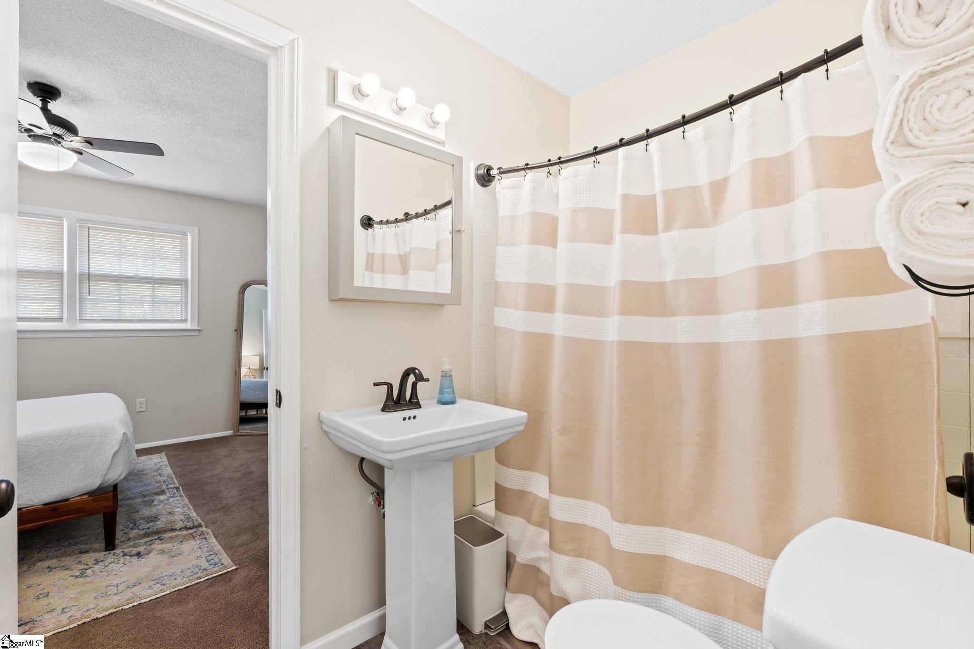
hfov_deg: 96.7
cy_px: 324
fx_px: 433
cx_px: 487
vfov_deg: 73.7
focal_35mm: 16
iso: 250
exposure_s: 1/2
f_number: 9
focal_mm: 16
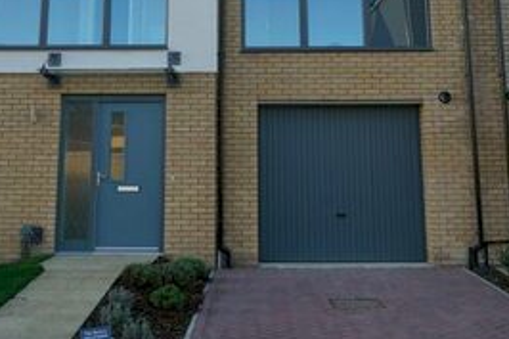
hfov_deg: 39.6
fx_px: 706
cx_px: 232
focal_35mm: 50
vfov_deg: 25.7
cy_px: 5
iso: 100
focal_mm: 19
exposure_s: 1/30
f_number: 9
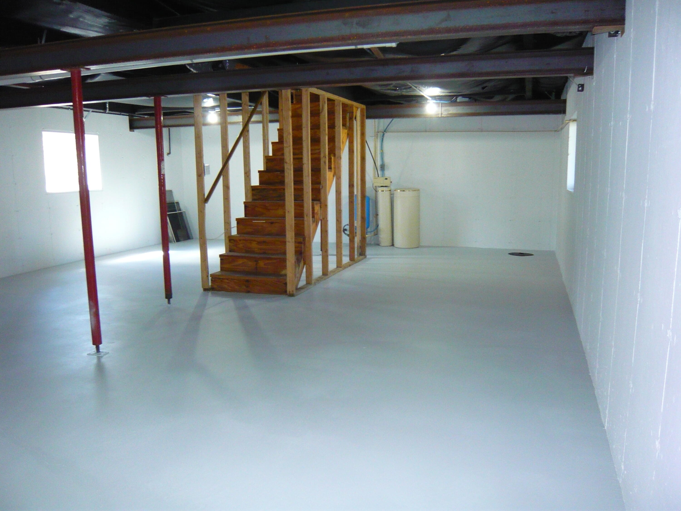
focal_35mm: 28
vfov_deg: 49.7
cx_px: 340
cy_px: 256
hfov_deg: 63.4
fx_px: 551
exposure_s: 1/30
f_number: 2.8
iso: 320
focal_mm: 4.6
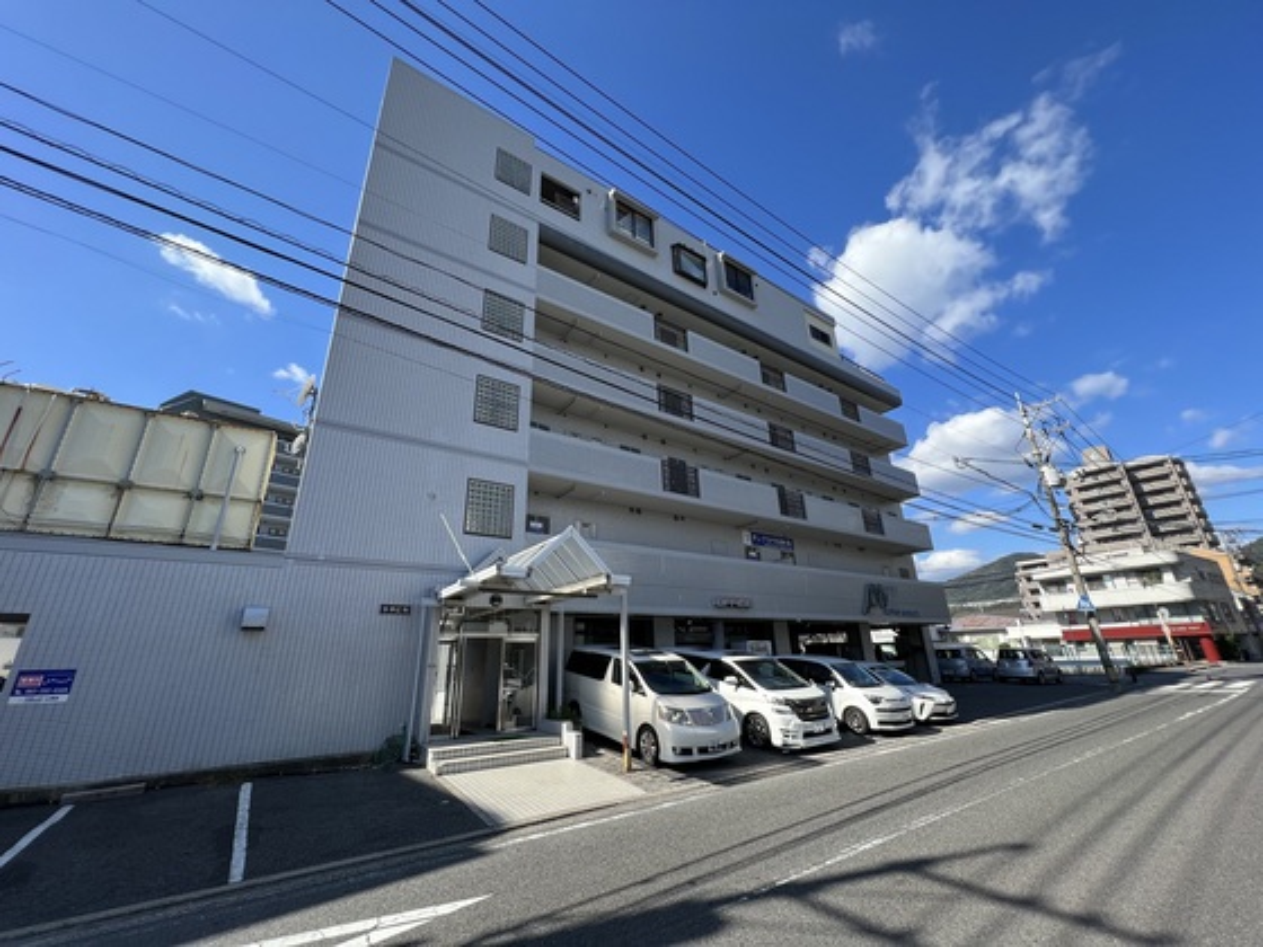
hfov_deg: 106.2
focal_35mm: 13
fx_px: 474
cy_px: 474
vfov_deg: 89.9
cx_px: 632
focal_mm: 1.57
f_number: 1.8
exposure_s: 1/661
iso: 32
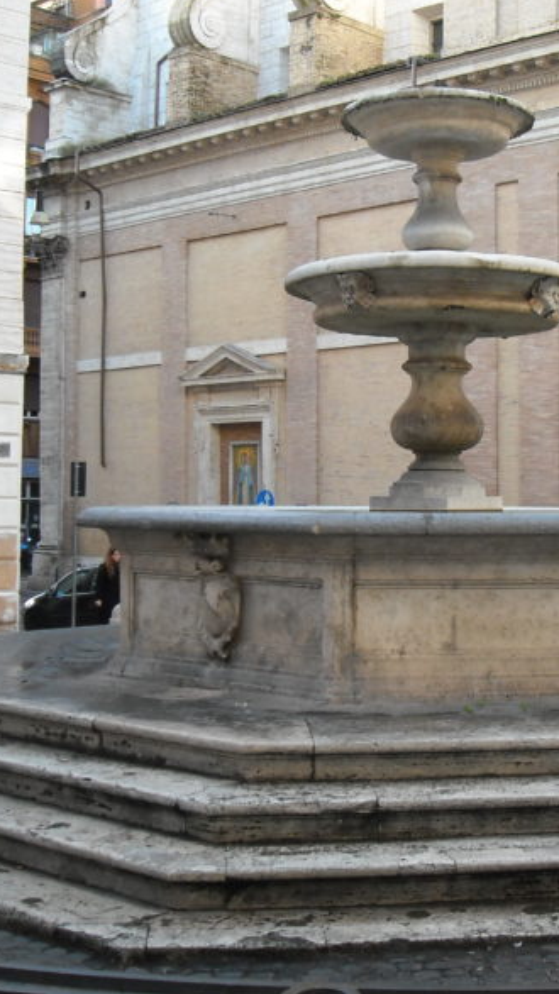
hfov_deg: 22.7
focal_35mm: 52
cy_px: 488
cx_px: 451
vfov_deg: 39.9
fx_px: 1371
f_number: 2.8
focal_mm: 5.7
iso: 161
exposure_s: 1/239
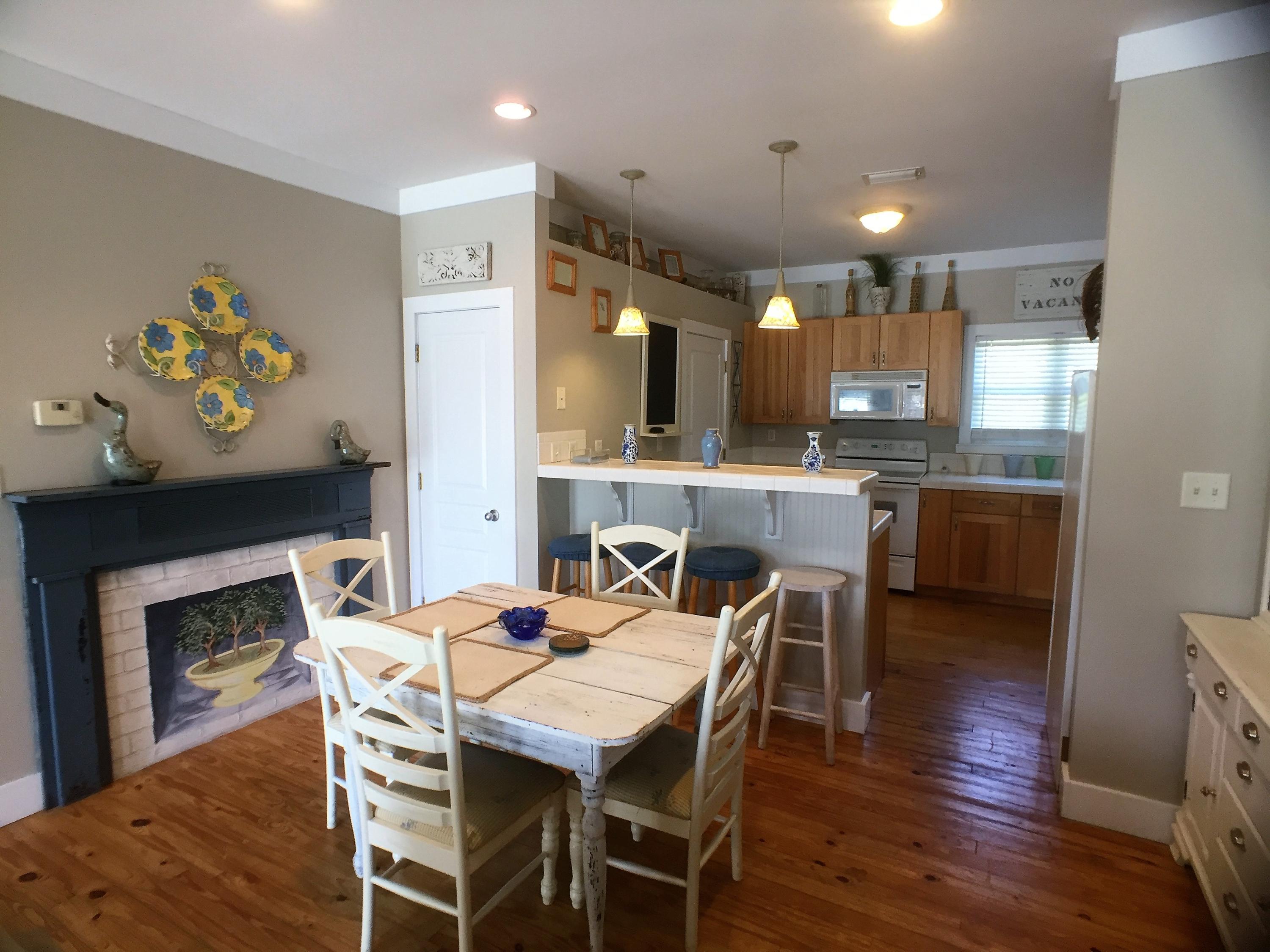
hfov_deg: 61.7
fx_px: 1064
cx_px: 635
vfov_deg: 48.2
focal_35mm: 29
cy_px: 476
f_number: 2.2
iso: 32
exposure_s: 1/30
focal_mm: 4.15
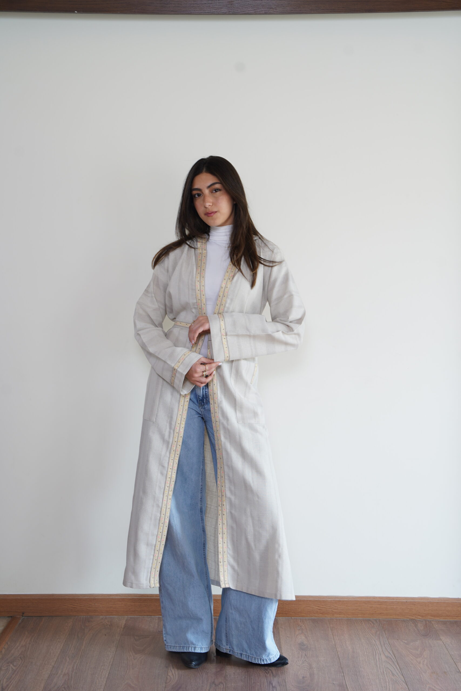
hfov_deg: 27.0
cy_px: 346
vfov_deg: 39.6
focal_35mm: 50
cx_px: 230
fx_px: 960
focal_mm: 50
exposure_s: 1/8
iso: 160
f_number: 5.6
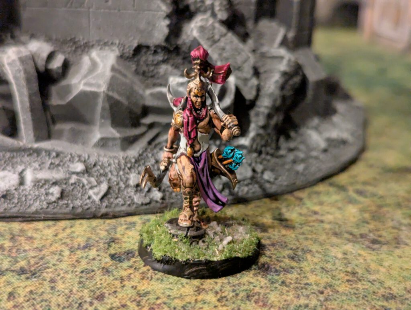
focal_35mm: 48
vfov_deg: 30.3
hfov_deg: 39.6
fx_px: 571
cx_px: 206
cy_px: 155
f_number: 1.85
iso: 2266
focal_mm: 6.81
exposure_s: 1/33.3
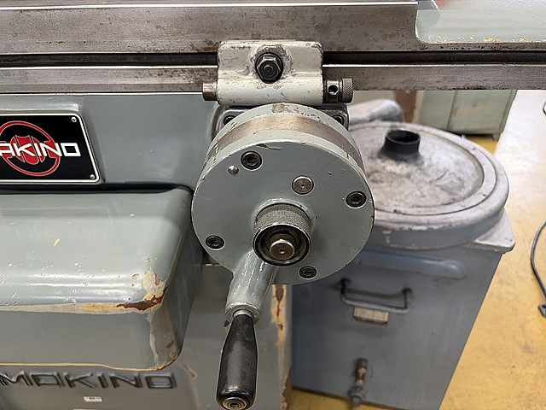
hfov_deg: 67.3
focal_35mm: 26
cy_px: 205
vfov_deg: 53.1
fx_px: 410
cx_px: 273
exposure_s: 1/60
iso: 400
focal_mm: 5.96
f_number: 1.6
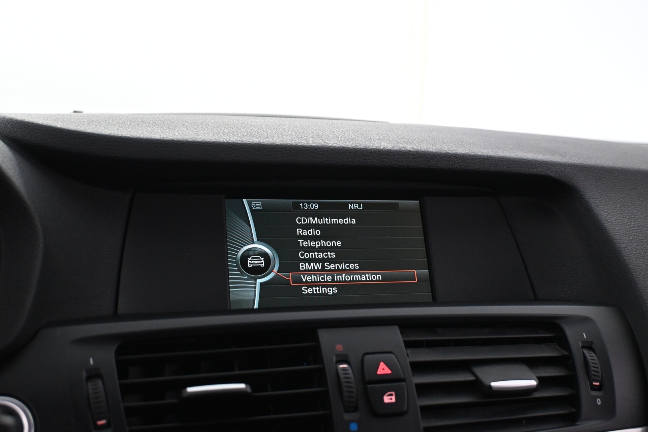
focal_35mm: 41
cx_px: 324
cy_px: 216
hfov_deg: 47.2
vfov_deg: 32.4
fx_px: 742
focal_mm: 27.5
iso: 2800
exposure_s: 1/40
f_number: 4.5
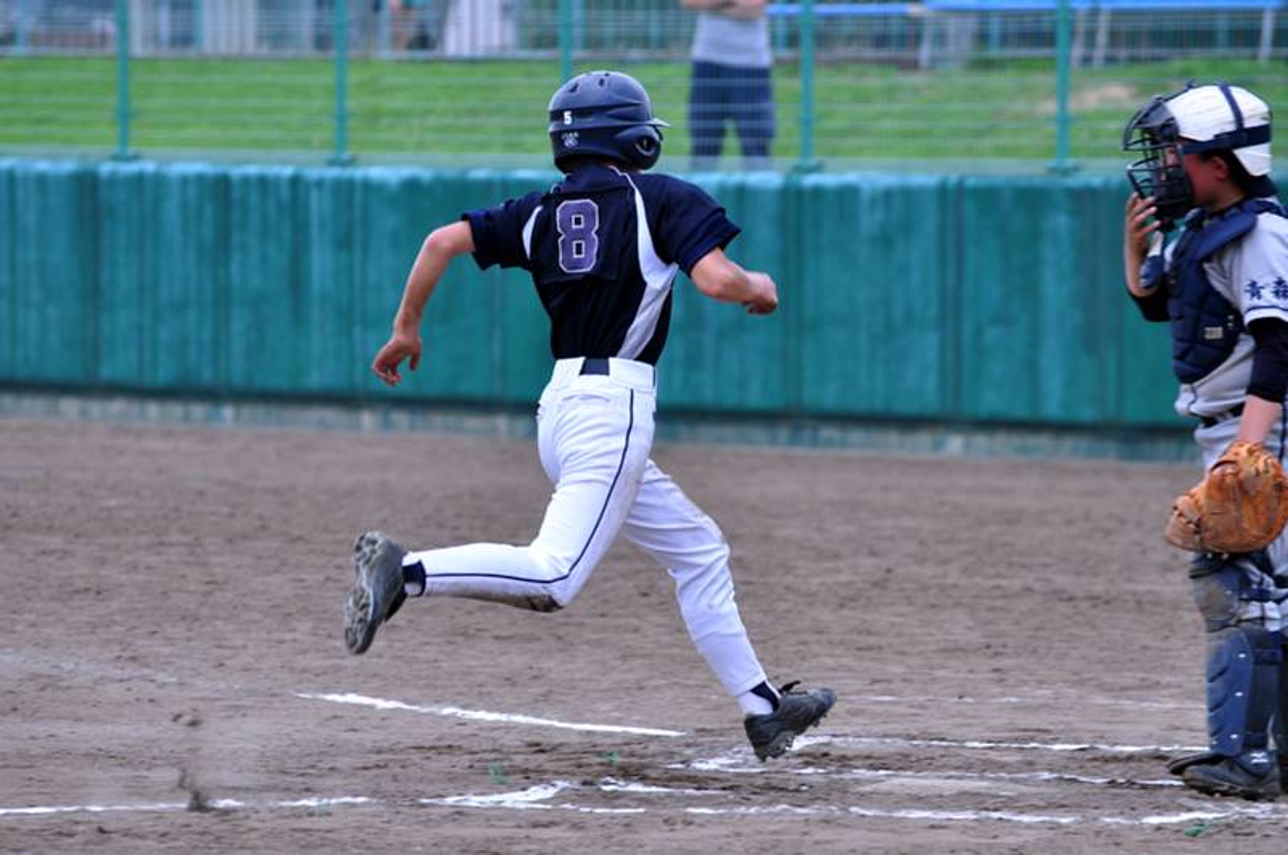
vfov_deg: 4.7
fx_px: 10450
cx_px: 644
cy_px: 428
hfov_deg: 7.1
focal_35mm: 292
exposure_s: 1/500
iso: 200
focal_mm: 195
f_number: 5.3
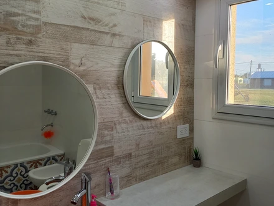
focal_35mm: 25
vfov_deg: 54.9
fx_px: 198
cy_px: 103
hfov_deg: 69.4
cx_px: 137
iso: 64
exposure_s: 1/100
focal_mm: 4.65
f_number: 1.8
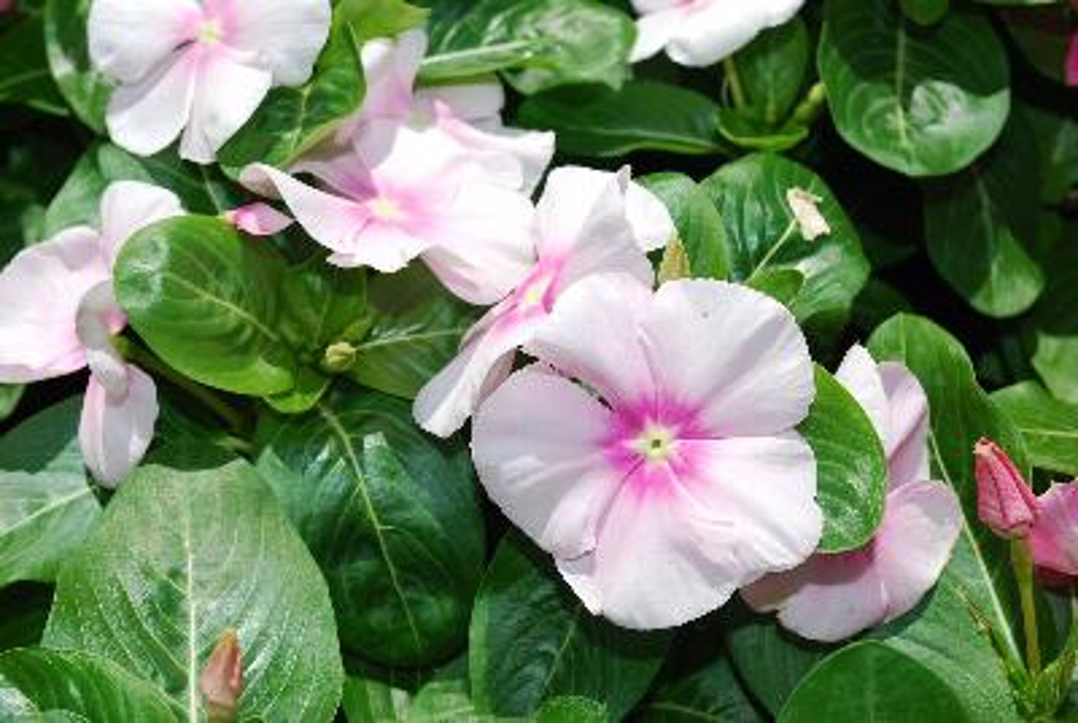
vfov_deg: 22.7
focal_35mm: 60
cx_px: 539
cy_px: 362
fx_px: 1799
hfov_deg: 33.4
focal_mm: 40
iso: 100
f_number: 11
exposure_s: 1/200
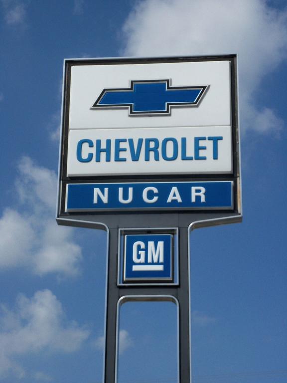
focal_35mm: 90
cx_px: 144
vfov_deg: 21.8
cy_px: 192
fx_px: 995
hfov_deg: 16.4
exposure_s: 1/640
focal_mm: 16
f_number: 6.8
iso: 80
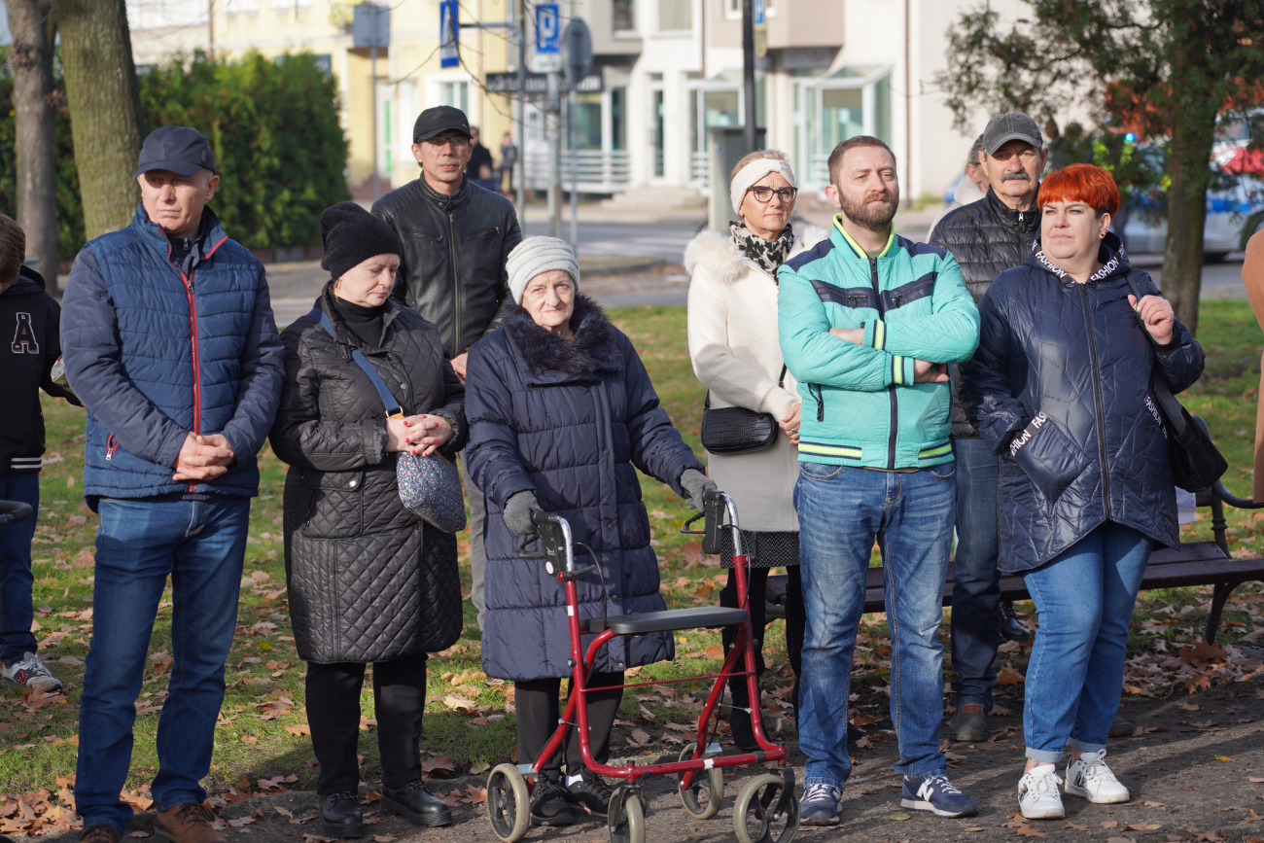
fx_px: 3687
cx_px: 632
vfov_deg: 13.0
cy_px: 422
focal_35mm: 105
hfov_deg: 19.5
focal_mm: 105
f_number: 4
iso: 100
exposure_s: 1/250
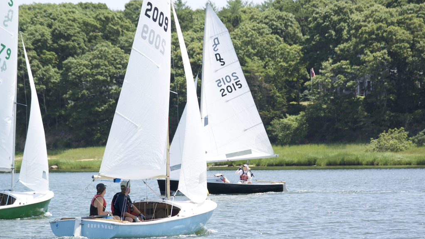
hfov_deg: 7.6
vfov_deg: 4.3
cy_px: 132
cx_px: 212
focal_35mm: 285
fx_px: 3212
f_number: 4.8
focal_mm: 100.6
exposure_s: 1/500
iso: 160
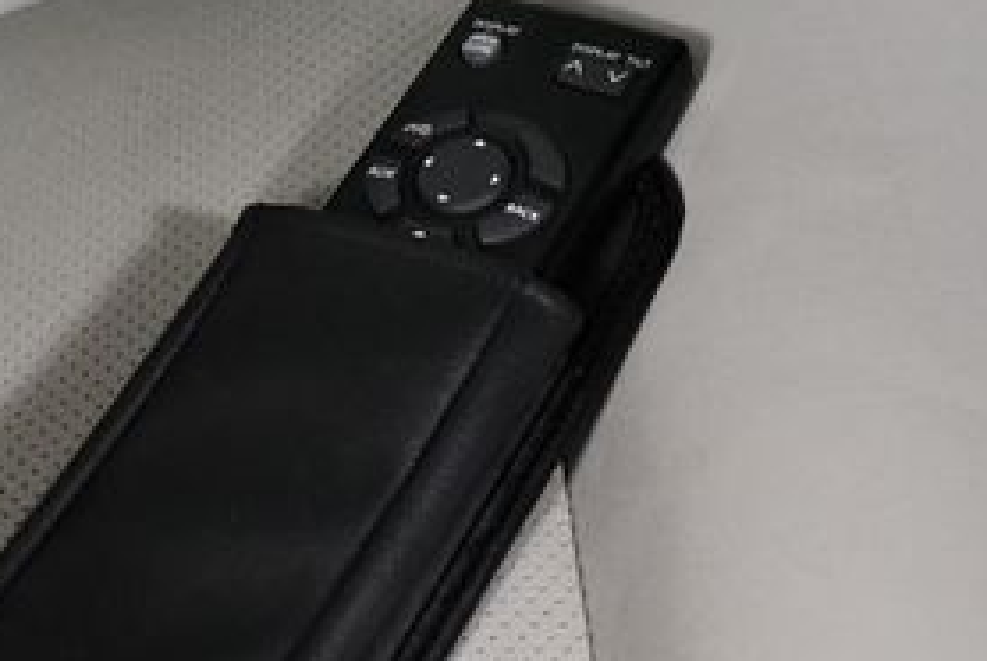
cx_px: 430
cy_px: 231
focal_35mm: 83
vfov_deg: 16.5
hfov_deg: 24.4
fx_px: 2278
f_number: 3.5
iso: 3200
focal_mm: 18
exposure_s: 1/125
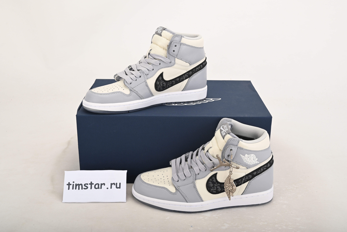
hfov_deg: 46.4
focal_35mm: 42
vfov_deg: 31.9
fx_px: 405
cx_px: 174
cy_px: 116
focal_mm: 42
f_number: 11
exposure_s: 1/200
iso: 100
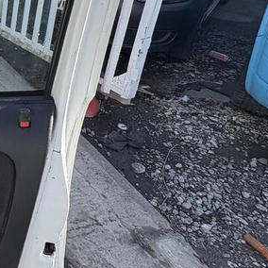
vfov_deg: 39.9
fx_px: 342
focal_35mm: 39
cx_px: -52
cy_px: 30
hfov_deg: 34.5
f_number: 2.2
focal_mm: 2.22
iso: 64
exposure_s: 1/720
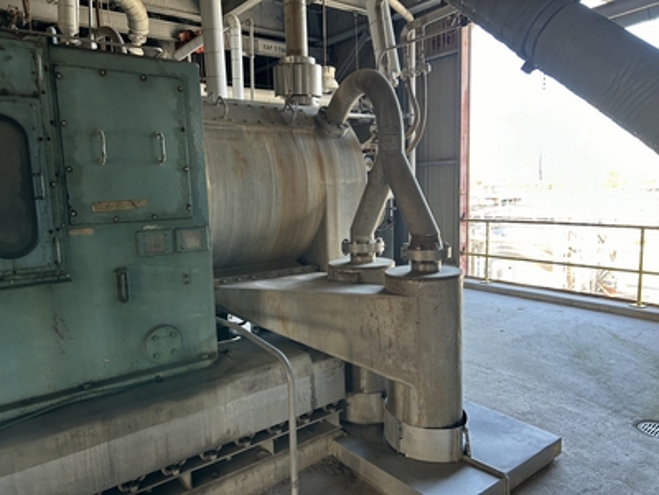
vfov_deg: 53.1
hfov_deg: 67.3
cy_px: 248
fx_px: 495
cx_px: 330
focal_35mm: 26
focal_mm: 5.7
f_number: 1.5
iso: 80
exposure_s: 1/121
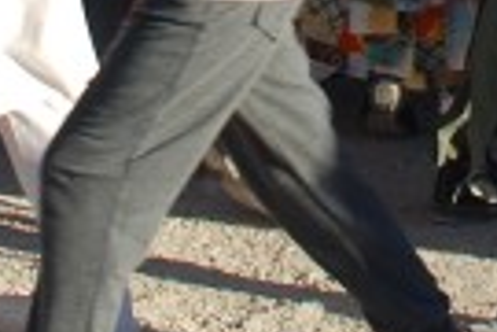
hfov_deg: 10.3
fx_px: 2747
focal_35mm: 199
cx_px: 274
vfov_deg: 6.3
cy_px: -697
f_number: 6.3
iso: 100
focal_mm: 20
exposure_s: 1/160
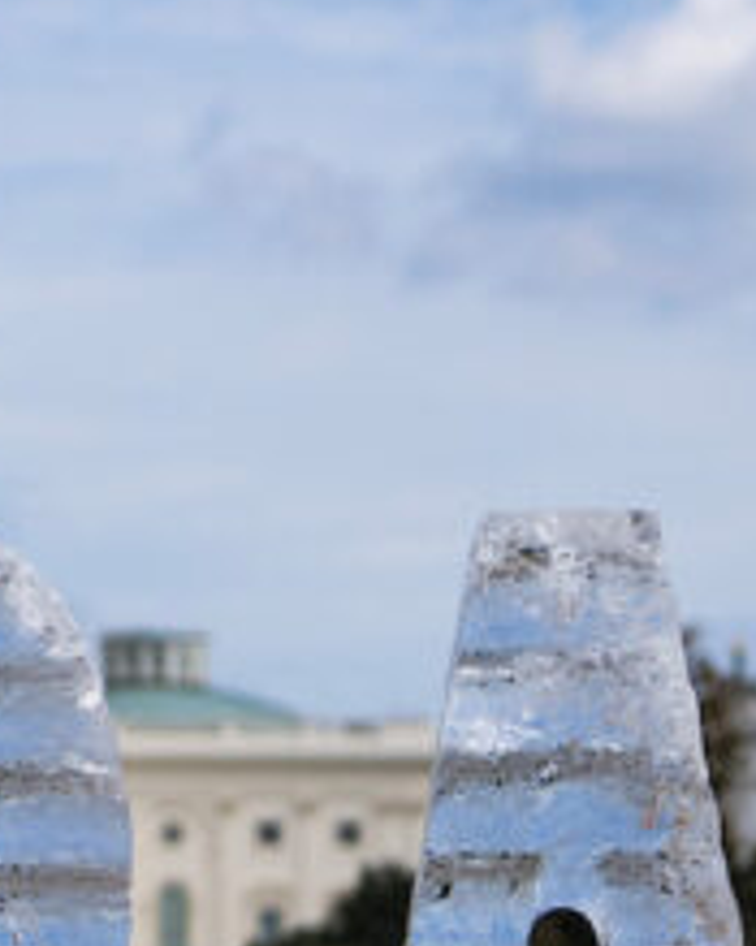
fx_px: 9516
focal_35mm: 340
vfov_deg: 5.7
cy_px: 86
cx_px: -644
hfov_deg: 4.5
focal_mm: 49
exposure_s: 1/5000
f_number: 2.8
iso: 160
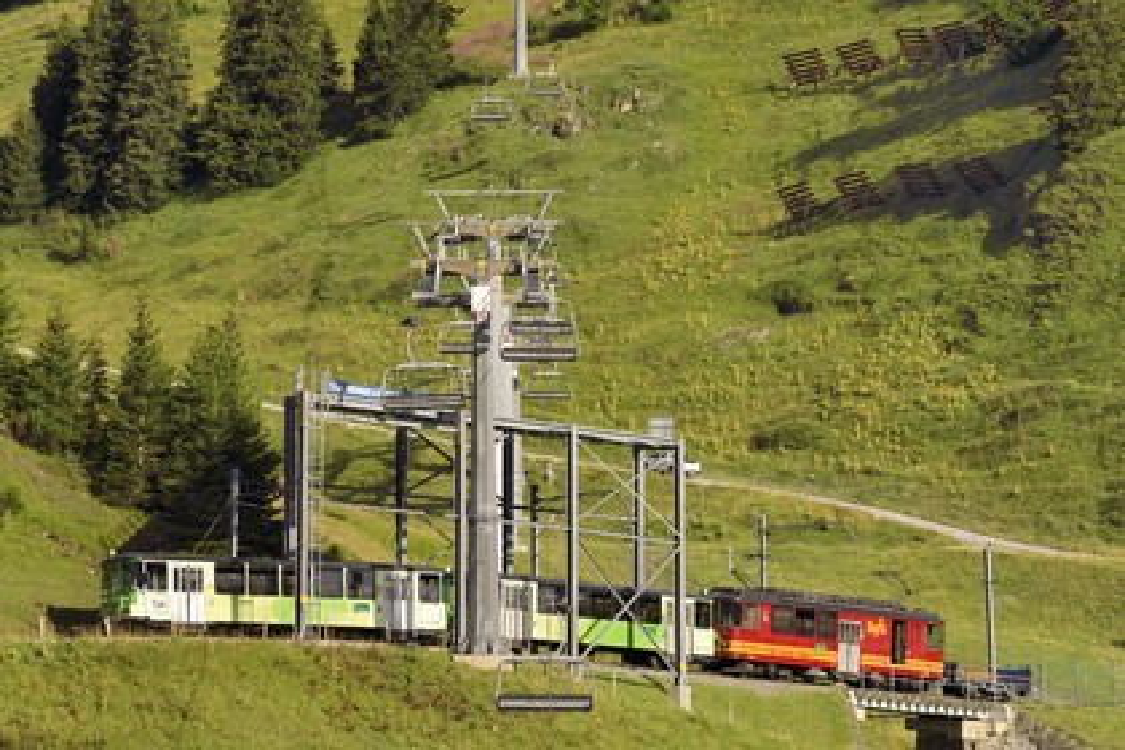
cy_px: 375
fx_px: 5000
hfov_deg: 12.8
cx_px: 562
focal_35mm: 160
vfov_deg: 8.6
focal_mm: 160
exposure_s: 1/400
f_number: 7.1
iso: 200
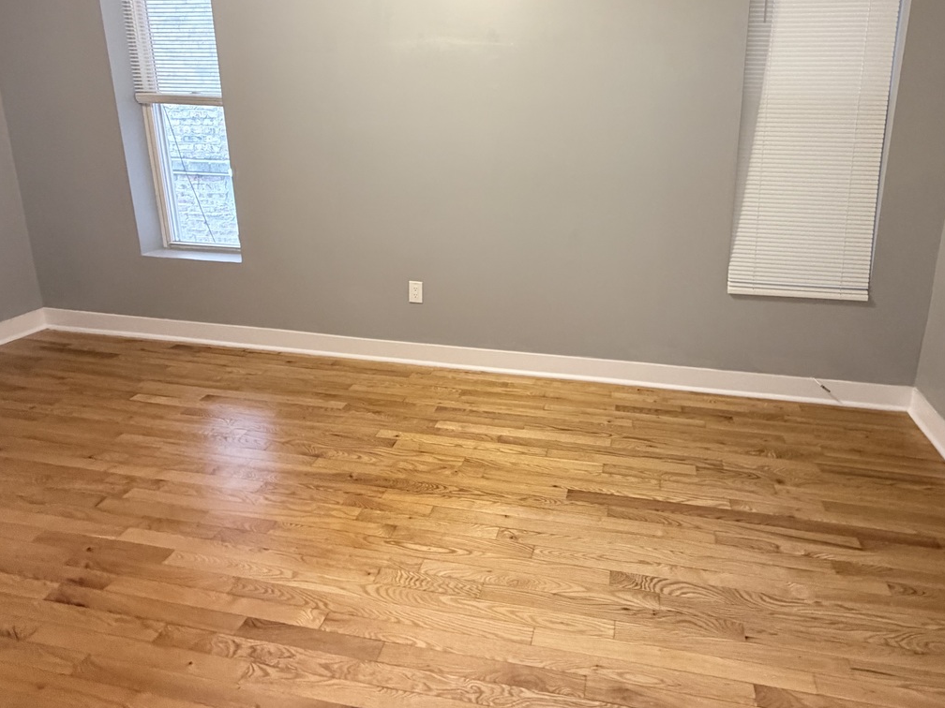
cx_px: 568
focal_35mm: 20
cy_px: 212
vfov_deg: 63.5
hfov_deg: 80.8
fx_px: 546
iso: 400
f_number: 2.2
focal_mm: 2.22
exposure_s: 1/60
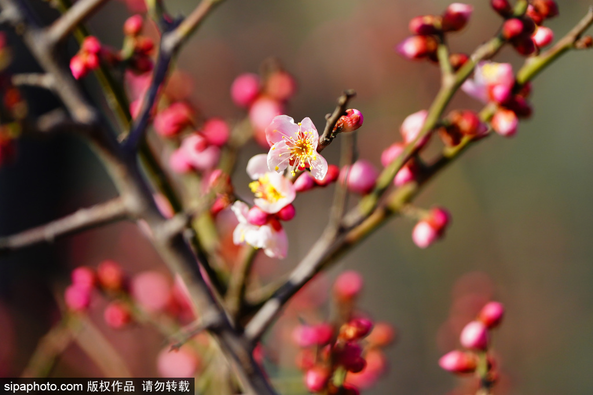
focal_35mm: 600
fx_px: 9884
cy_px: 198
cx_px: 296
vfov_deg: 2.3
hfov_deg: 3.4
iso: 400
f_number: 6.3
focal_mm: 600
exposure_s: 1/1600
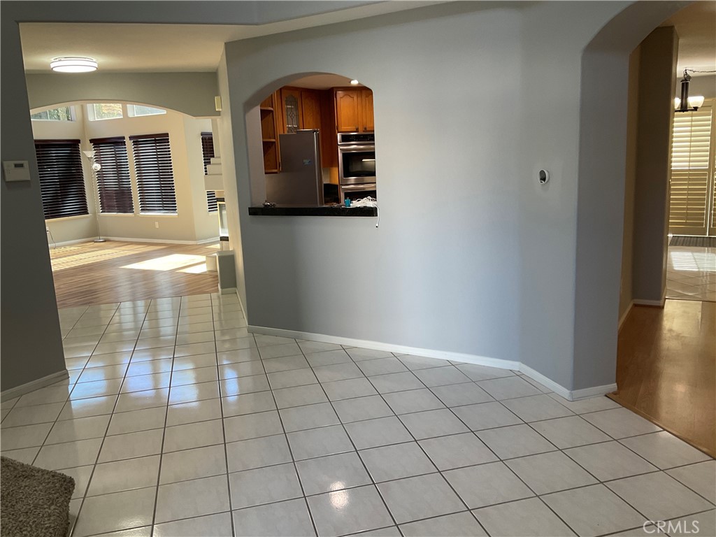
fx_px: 600
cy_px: 268
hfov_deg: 61.7
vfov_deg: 48.2
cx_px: 358
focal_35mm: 29
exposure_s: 1/120
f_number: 1.8
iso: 64
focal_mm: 3
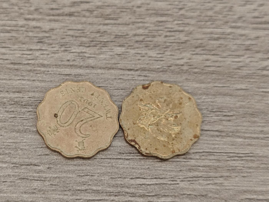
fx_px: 583
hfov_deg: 26.0
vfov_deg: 19.6
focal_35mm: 75
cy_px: 101
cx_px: 134
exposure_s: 1/45.5
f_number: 1.9
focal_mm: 8.7
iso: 640
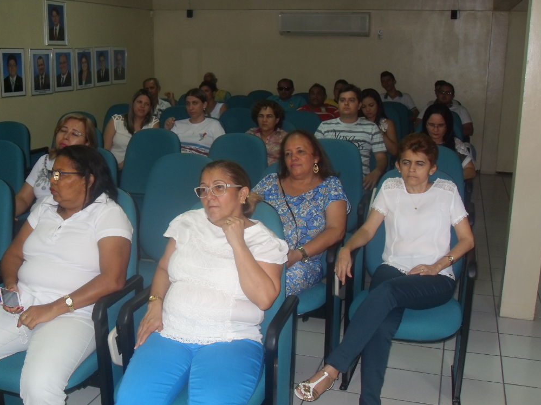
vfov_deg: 35.1
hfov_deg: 45.8
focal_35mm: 41
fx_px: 641
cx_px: 270
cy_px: 203
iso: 160
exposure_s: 1/45
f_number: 3.1
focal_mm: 7.1
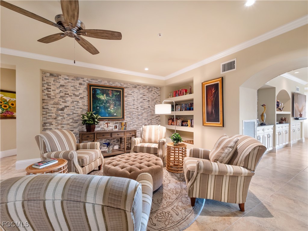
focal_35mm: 14
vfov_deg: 85.7
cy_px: 116
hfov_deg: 102.1
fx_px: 125
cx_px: 154
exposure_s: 1/2
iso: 200
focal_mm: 7
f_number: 7.1
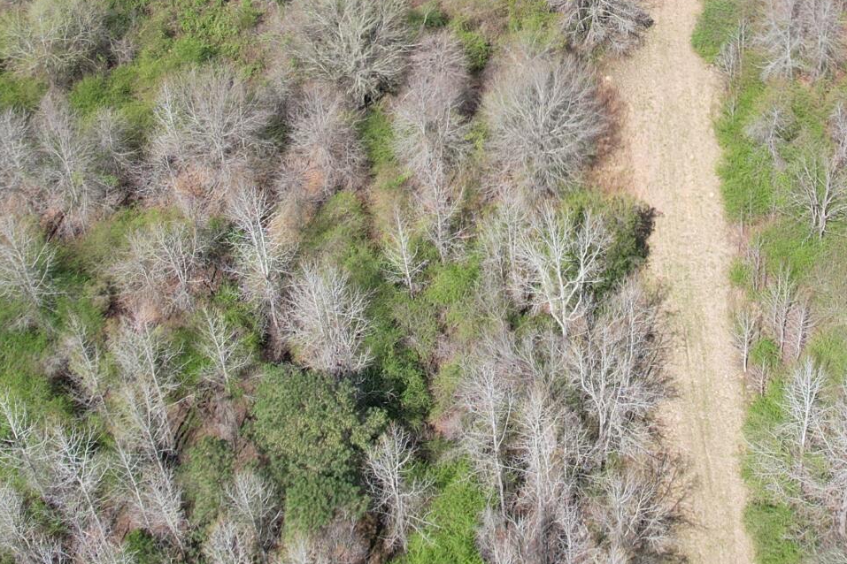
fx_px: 1623
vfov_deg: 18.8
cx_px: 589
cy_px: -90
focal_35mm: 69
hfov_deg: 29.0
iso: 100
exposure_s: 1/1000
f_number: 2.8
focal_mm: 8.38
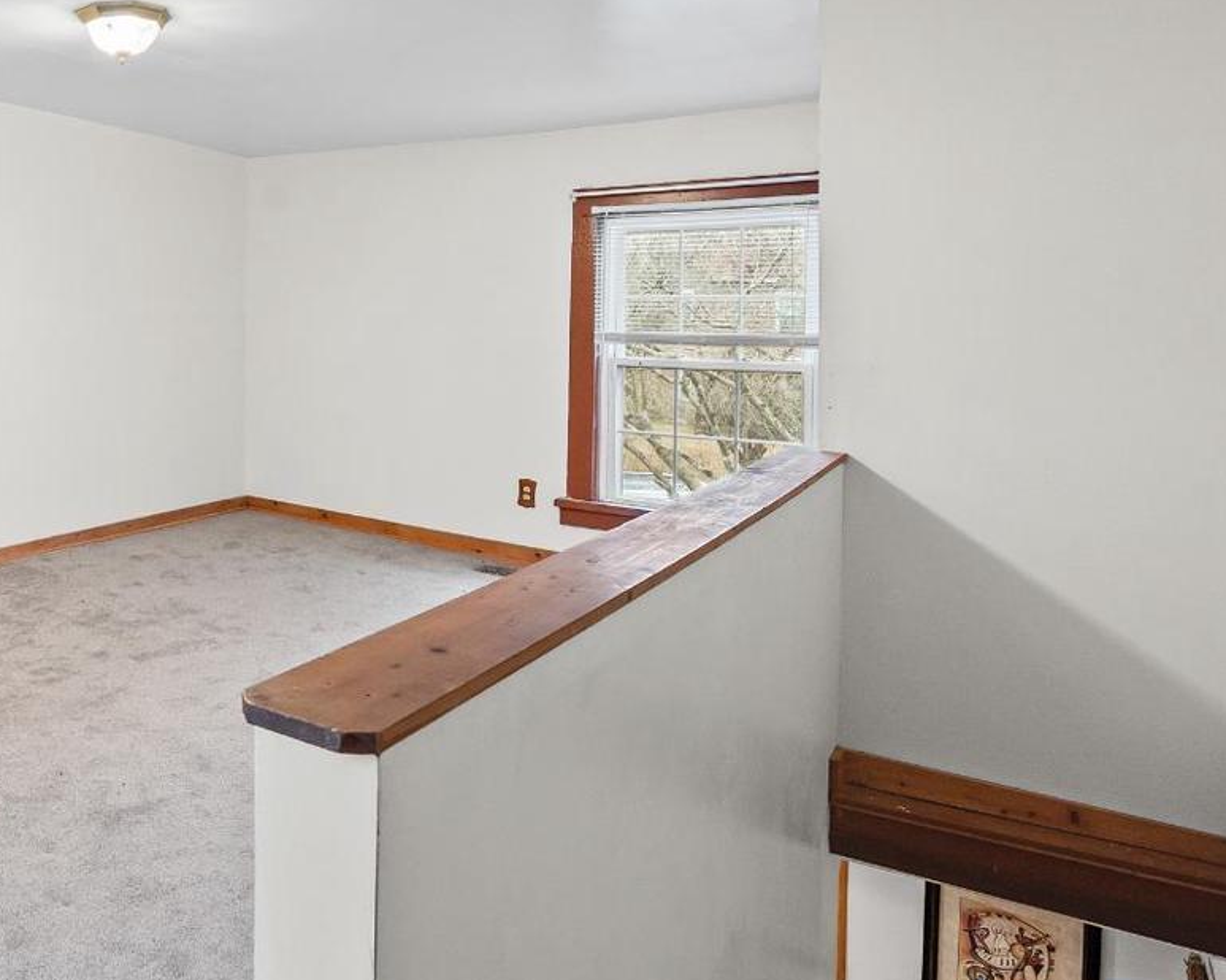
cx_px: 116
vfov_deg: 50.5
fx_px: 1016
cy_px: 320
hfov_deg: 54.0
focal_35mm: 28
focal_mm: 16
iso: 1250
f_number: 8
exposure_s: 1/3
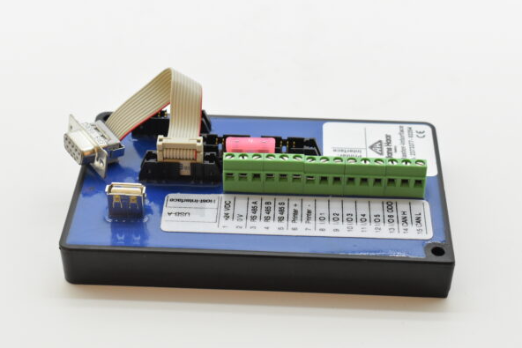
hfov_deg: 27.7
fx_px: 1059
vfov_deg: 18.7
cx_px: 264
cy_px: 173
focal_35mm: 73
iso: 1600
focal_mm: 48
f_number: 8
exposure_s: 1/800
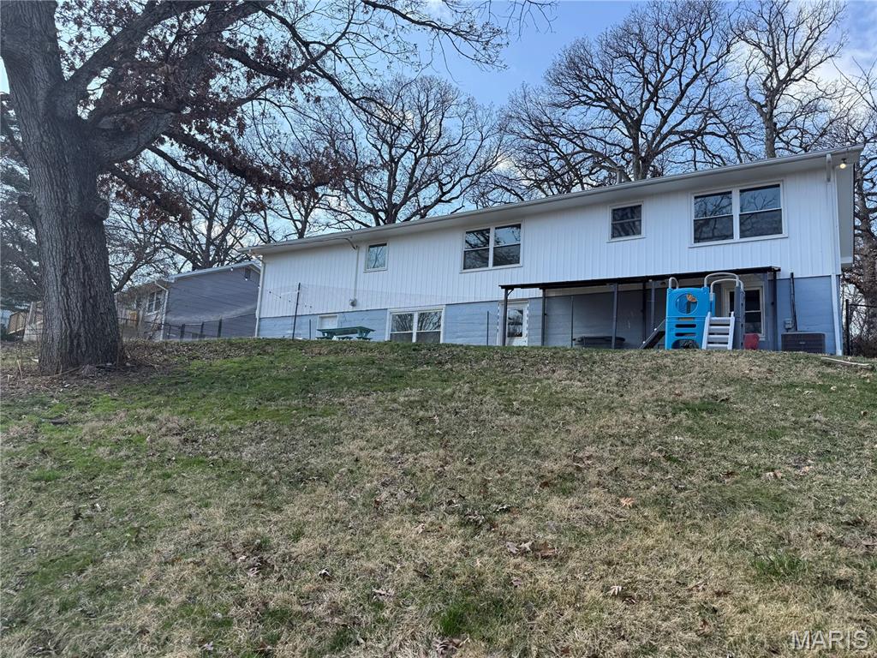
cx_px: 438
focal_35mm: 24
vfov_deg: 56.8
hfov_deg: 71.6
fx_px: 608
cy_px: 329
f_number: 1.78
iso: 80
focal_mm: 6.76
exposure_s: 1/1689
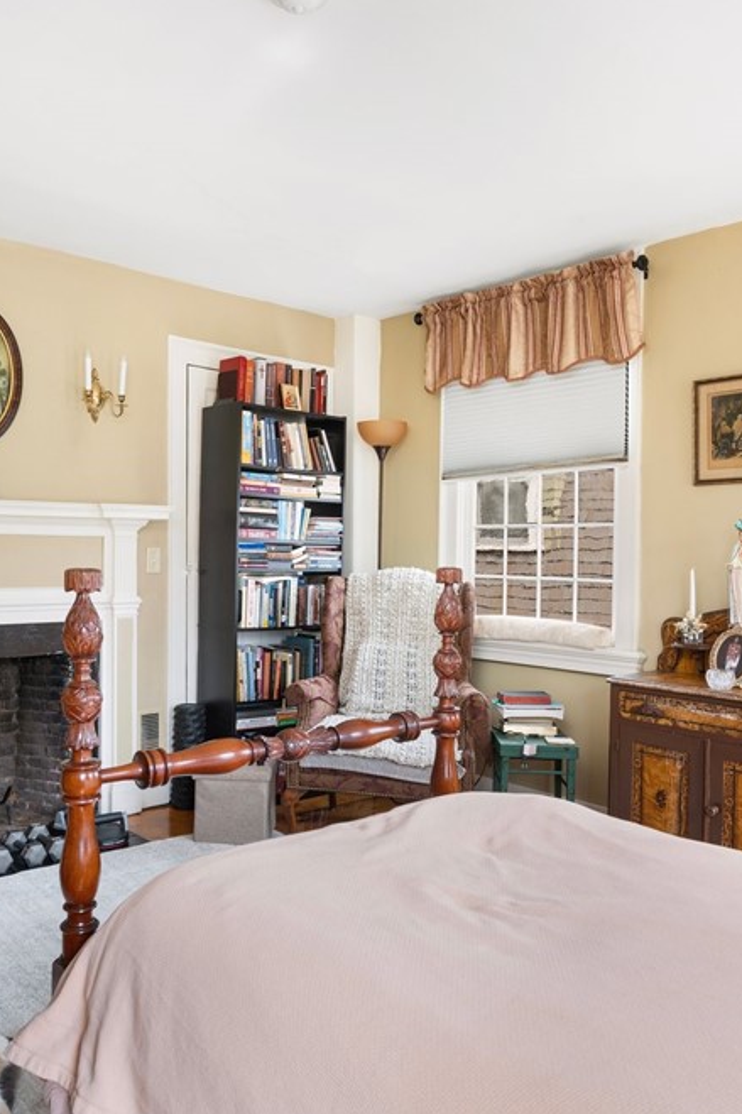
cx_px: 316
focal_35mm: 28
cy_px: 550
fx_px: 866
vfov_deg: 65.5
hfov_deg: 46.2
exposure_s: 1/160
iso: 640
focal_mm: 17
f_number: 7.1
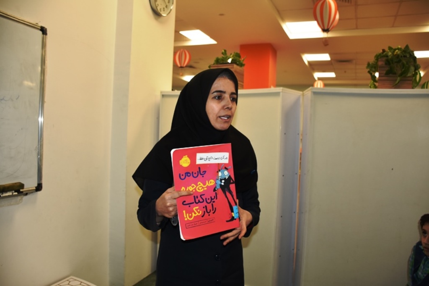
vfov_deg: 47.9
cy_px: 143
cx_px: 214
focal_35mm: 27
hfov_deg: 67.4
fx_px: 322
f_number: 3.5
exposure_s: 1/125
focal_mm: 18
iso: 400
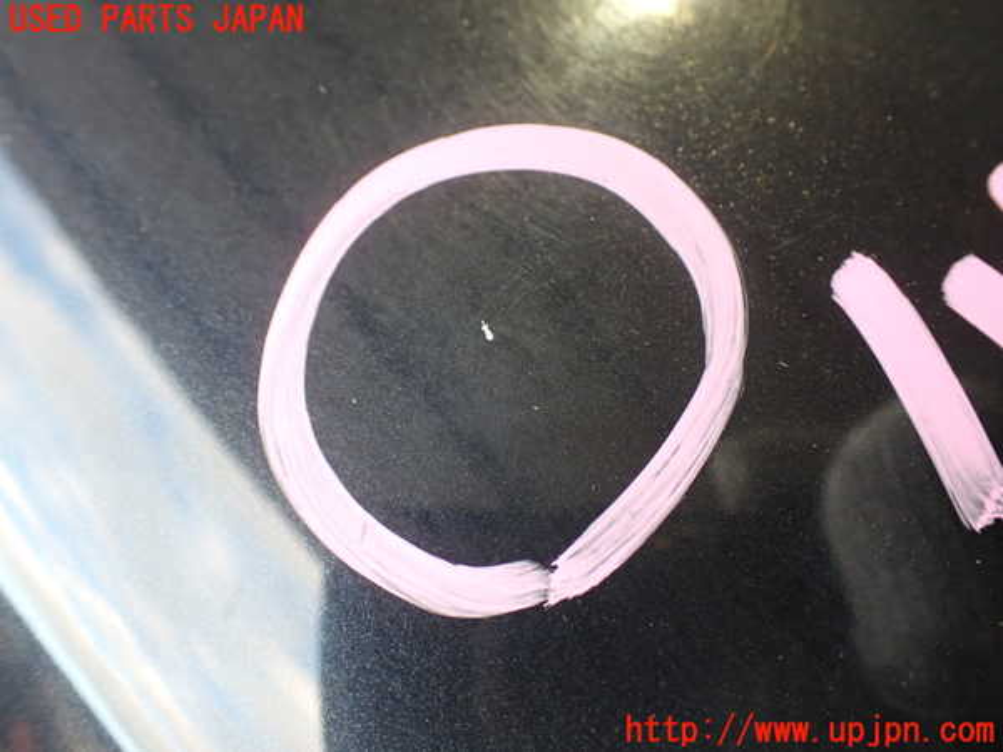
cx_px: 502
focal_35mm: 32
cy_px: 376
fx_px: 927
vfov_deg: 44.2
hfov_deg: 56.8
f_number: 2.4
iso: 200
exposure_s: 1/30
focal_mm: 5.79
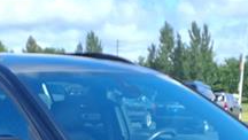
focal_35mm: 87
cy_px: 269
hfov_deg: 24.4
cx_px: 129
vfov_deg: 12.5
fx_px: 573
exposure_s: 1/1000
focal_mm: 3.58
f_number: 1.9
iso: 40
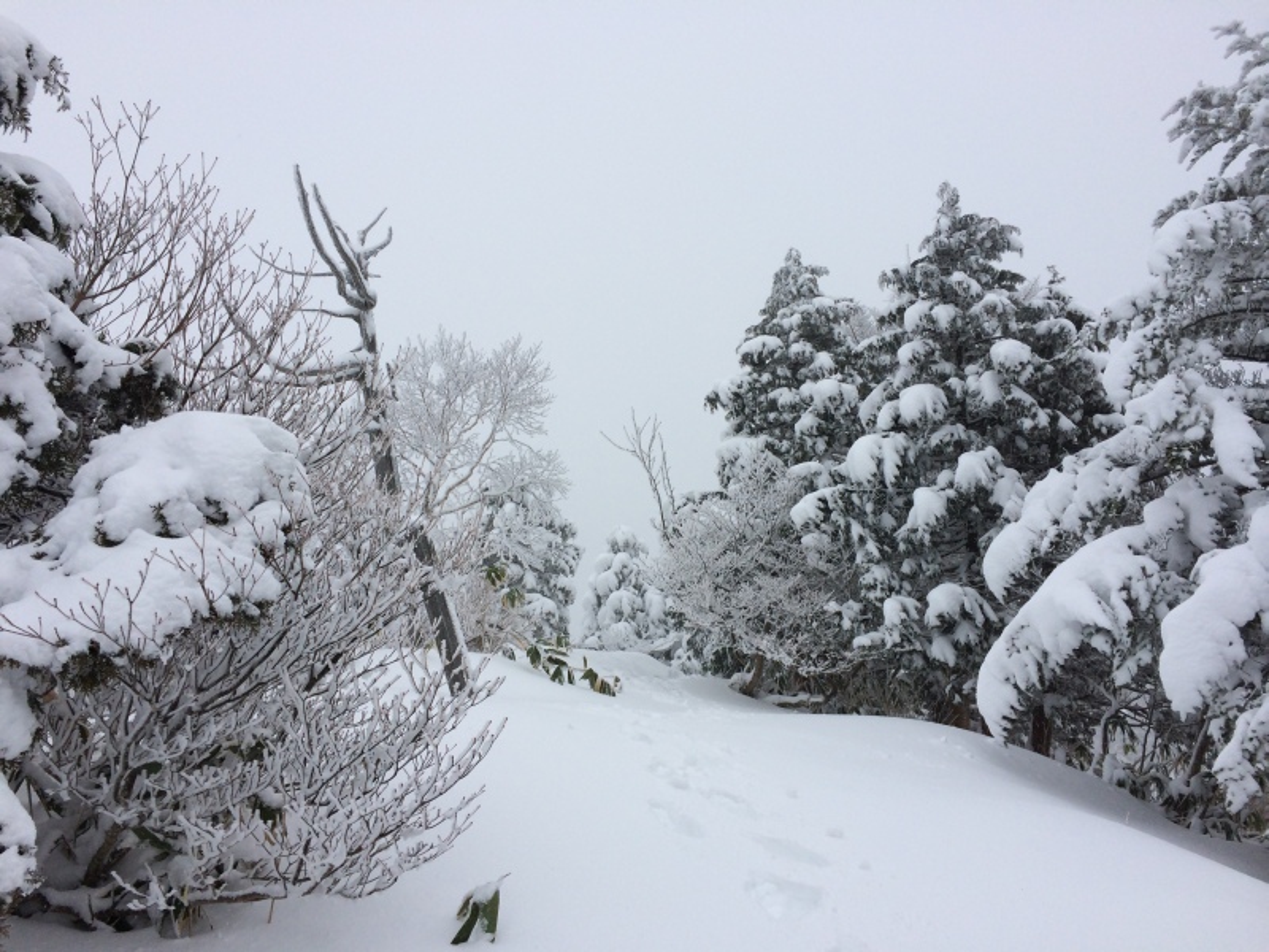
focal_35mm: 30
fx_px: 1100
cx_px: 634
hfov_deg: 60.0
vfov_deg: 46.8
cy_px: 476
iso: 32
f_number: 2.2
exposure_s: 1/1208
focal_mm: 4.12
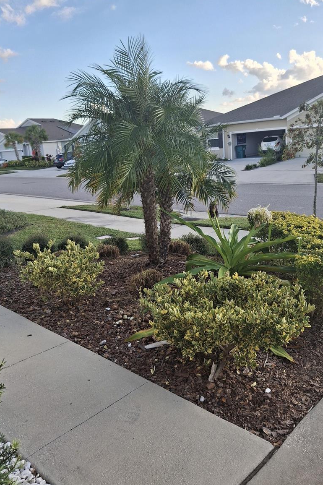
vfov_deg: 67.4
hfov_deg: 47.8
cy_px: 249
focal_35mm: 27
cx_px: 183
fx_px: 364
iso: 32
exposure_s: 1/677
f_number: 1.8
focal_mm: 4.69
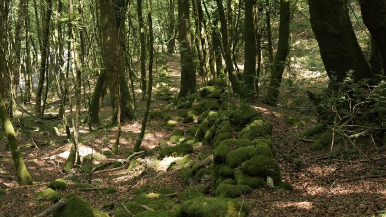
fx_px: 665
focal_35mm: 65
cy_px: 95
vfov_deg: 18.5
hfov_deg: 32.3
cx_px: 160
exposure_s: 1/60
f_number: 5.3
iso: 800
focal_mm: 51
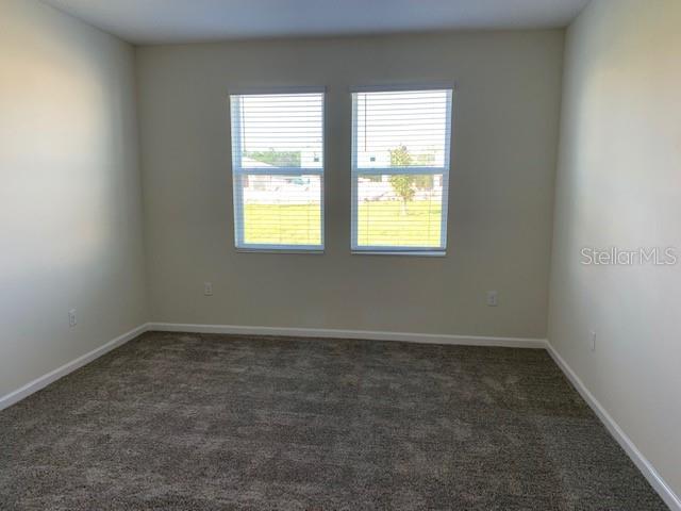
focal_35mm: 26
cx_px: 340
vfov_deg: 53.1
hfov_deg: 67.3
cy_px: 256
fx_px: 511
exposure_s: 1/60
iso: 50
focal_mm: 4.25
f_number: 1.8
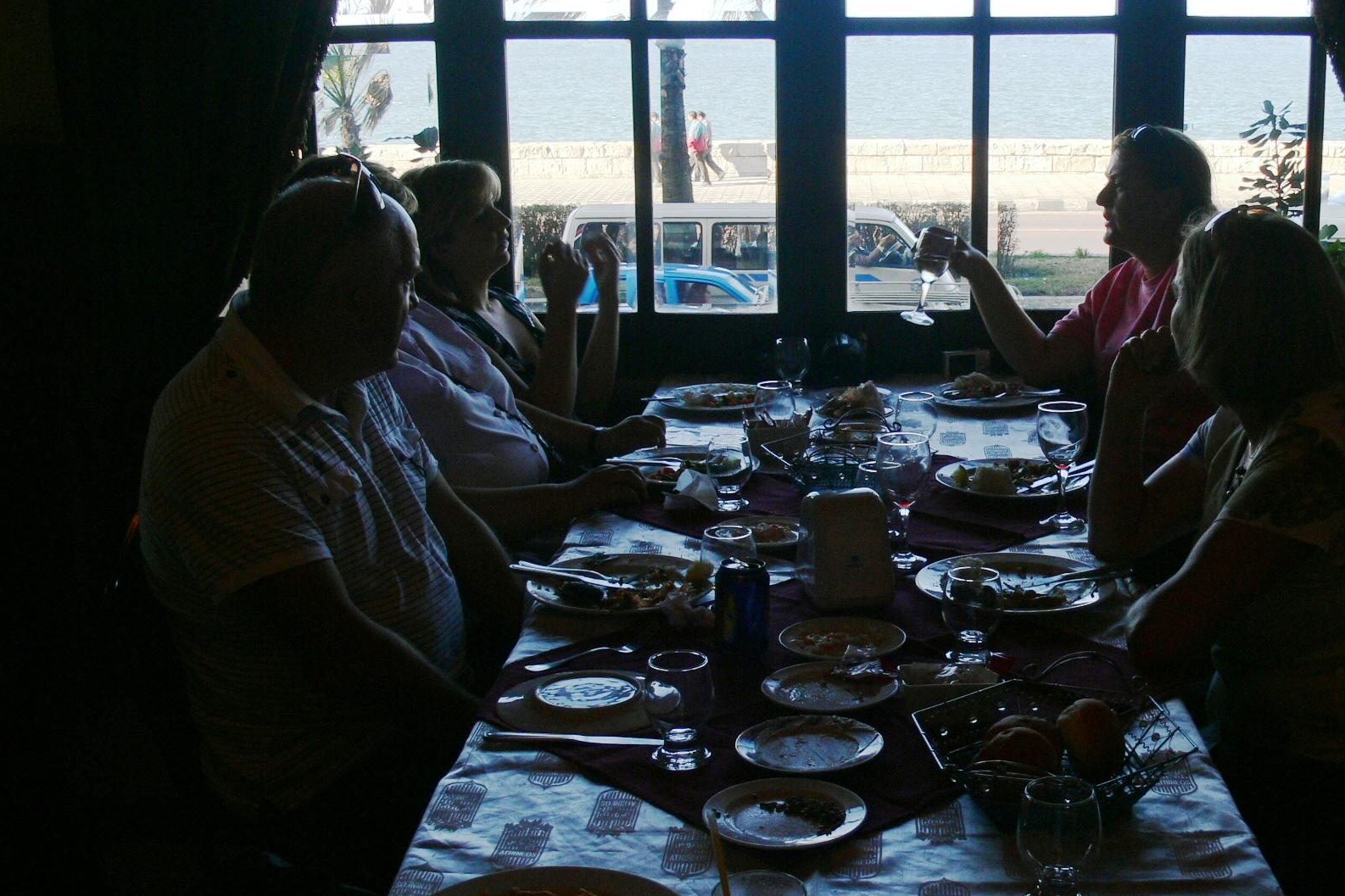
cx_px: 851
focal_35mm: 47
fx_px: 1756
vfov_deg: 28.6
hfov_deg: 41.6
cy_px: 465
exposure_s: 1/100
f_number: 4.5
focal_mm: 7.4
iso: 80
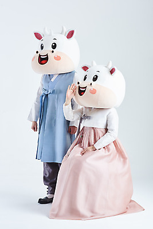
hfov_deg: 16.7
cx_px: 76
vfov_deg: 24.8
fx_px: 522
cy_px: 114
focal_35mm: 82
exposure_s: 1/125
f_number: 11
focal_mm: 82
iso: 100
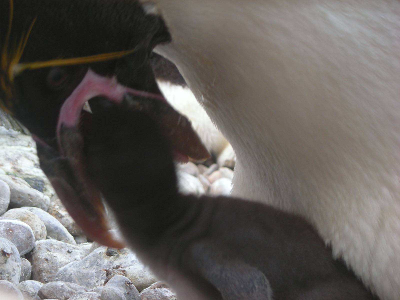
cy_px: 150
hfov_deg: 18.7
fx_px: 1213
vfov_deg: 14.1
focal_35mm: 105
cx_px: 200
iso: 106
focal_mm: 17.1
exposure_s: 1/41.8
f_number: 4.7
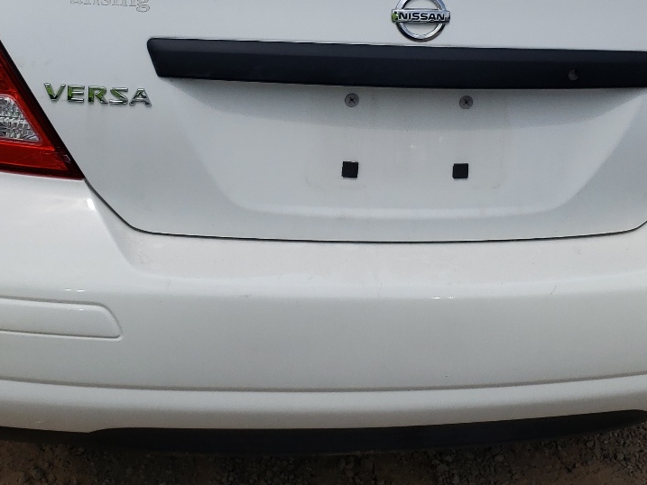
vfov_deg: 24.5
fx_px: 1084
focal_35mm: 58
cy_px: 47
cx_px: 279
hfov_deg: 33.2
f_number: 1.5
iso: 50
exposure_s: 1/10000
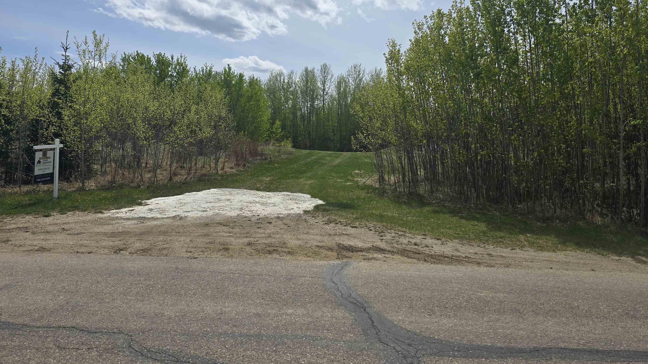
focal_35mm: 26
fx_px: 447
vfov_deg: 44.1
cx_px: 314
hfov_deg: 71.9
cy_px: 144
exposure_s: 1/1814
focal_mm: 6.3
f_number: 1.7
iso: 12
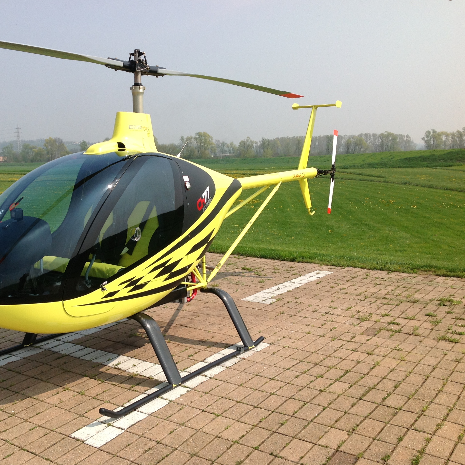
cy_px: 230
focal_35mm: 42
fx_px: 638
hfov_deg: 39.6
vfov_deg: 40.0
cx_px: 161
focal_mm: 4.28
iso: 50
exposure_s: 1/2326
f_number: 2.4
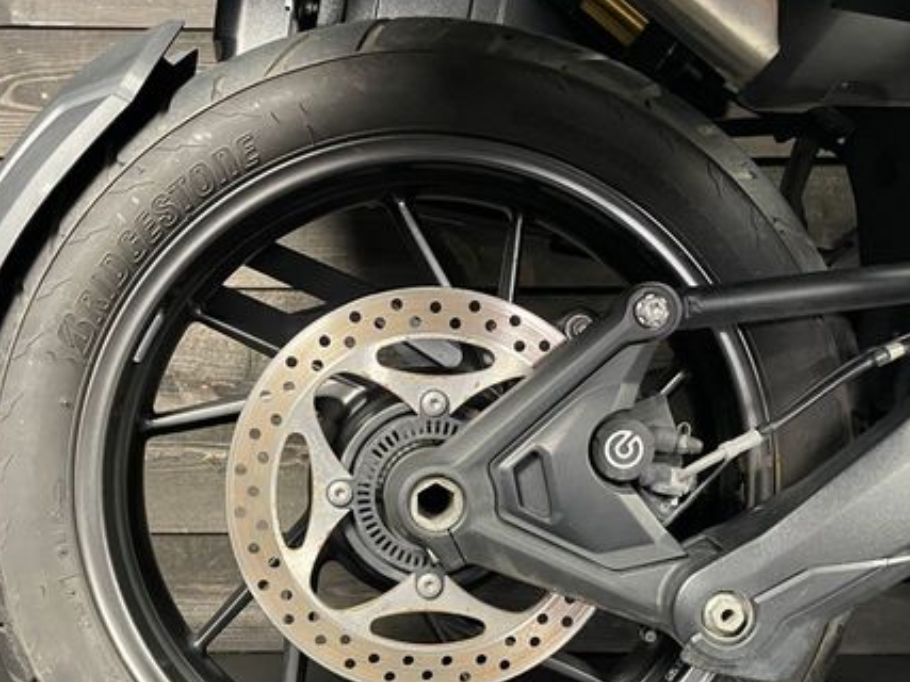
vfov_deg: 36.2
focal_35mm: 39
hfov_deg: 47.8
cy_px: 486
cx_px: 416
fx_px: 1025
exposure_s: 1/33
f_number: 1.6
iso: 500
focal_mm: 4.2
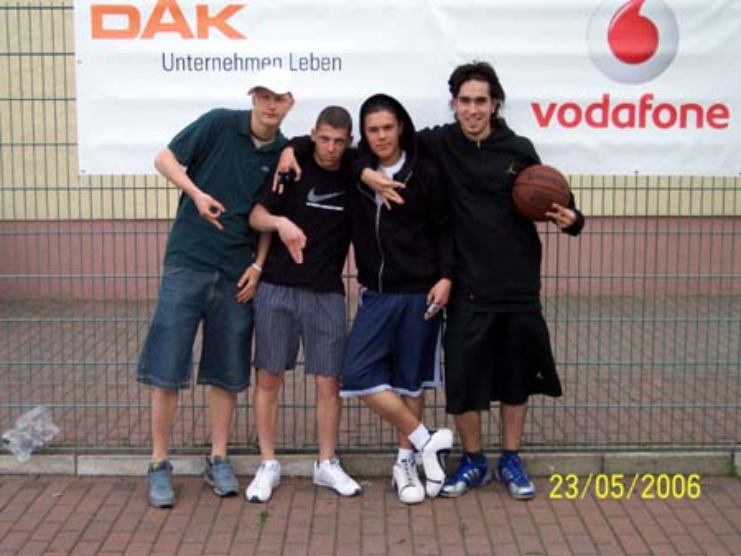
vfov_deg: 28.6
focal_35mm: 51
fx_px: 1092
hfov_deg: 37.5
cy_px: 278
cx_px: 370
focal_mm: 10.7
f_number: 3.4
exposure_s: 1/700
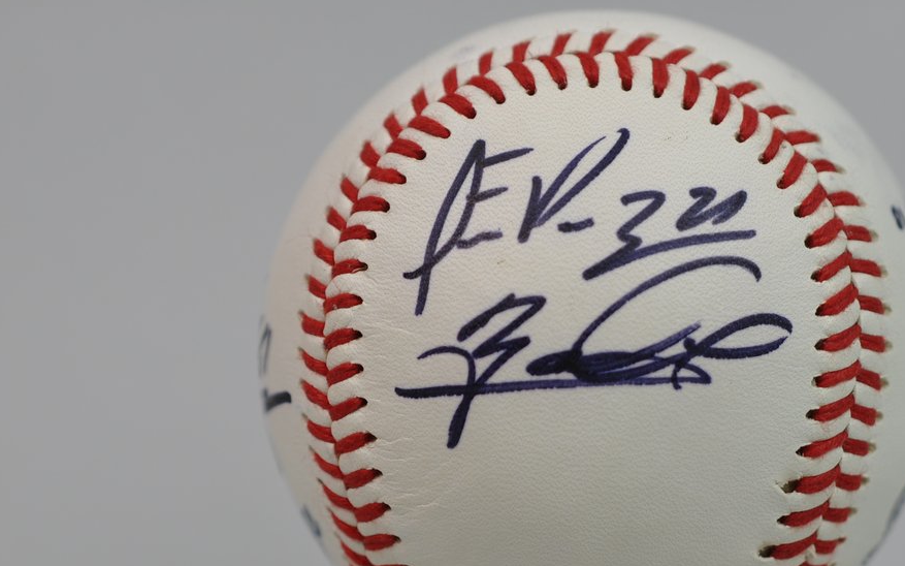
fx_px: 2935
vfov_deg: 10.9
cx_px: 628
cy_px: 511
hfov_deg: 17.5
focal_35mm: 119
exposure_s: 1/80
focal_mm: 40
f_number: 4.5
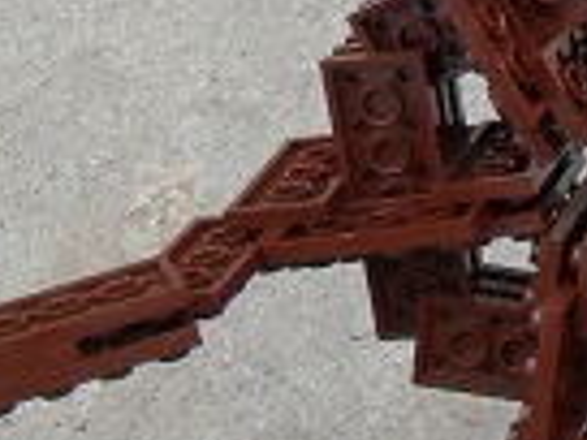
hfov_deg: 10.9
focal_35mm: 159
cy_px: 4
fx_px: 2696
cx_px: 1299
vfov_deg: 9.3
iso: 100
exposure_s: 1/125
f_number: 3.5
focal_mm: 4.9
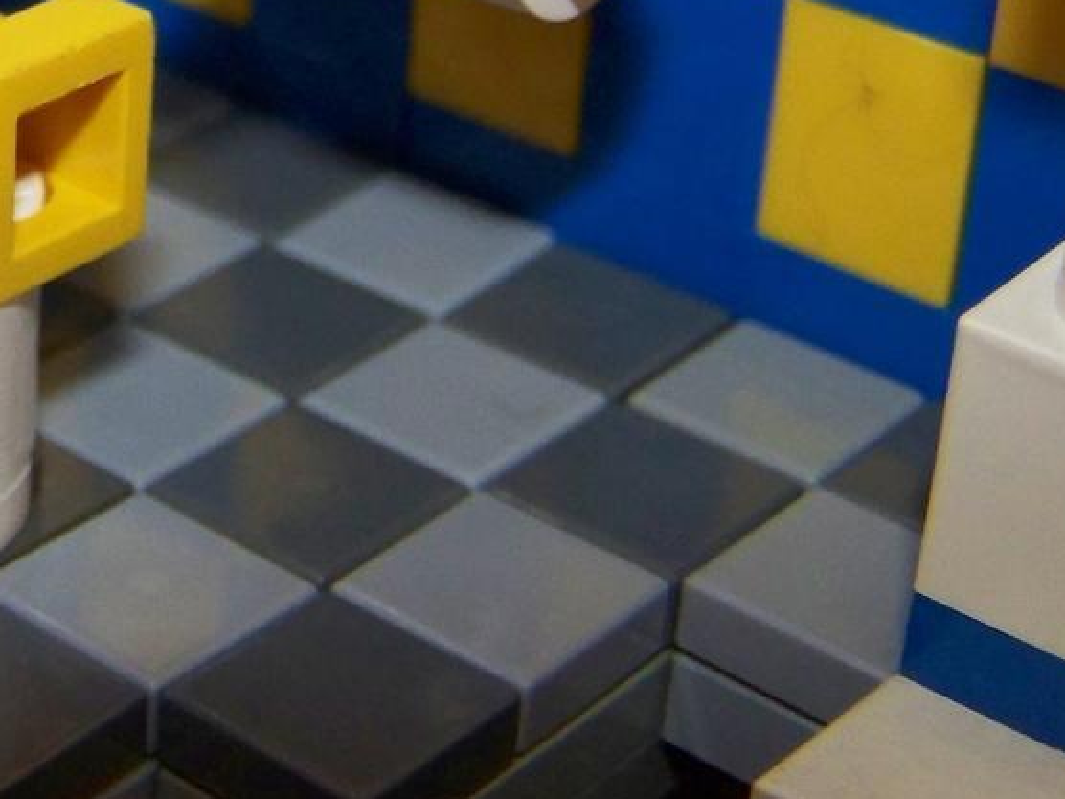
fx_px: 3230
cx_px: -199
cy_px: -144
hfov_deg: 17.8
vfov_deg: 13.7
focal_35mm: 105
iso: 200
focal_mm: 6.3
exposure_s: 1/30
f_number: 2.8
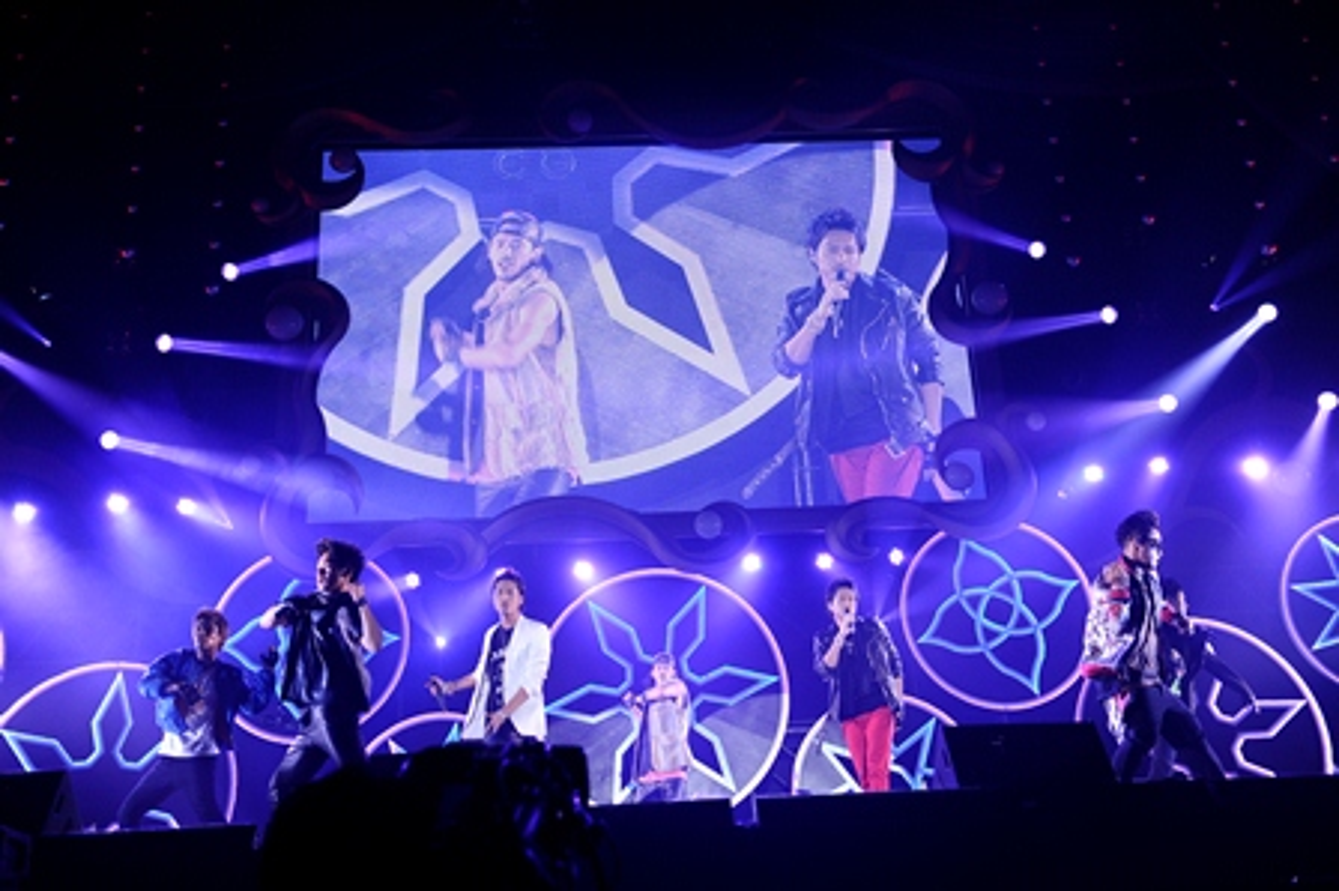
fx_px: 1412
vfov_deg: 35.0
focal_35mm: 38
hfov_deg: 50.7
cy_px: 446
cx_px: 670
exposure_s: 1/800
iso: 1600
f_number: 3.5
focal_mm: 38
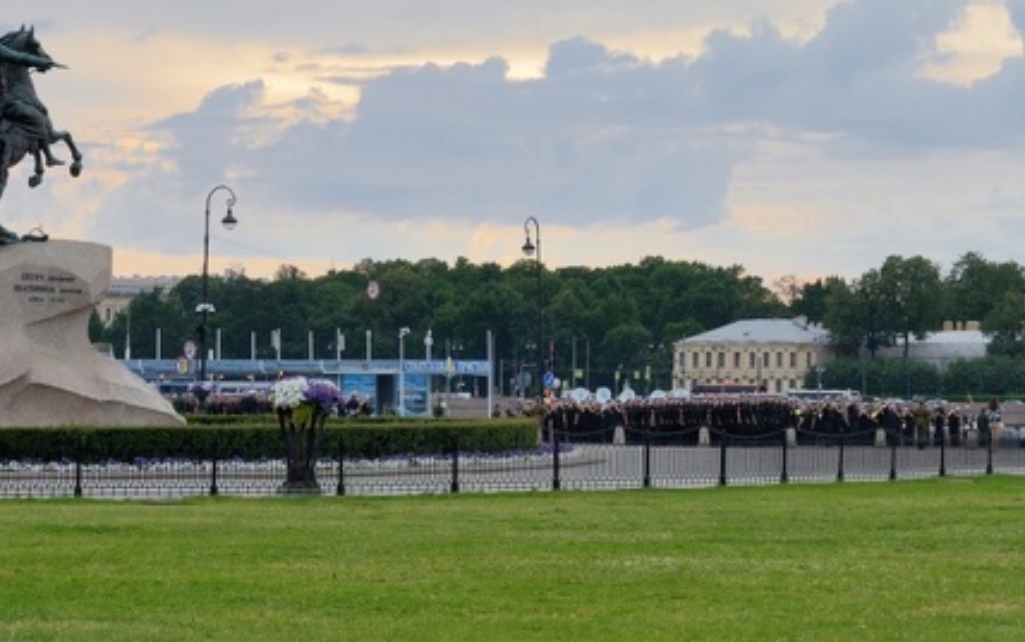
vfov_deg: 9.9
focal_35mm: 132
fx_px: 3689
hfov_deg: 15.7
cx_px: 783
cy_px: 347
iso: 320
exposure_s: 1/100
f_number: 13
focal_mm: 70
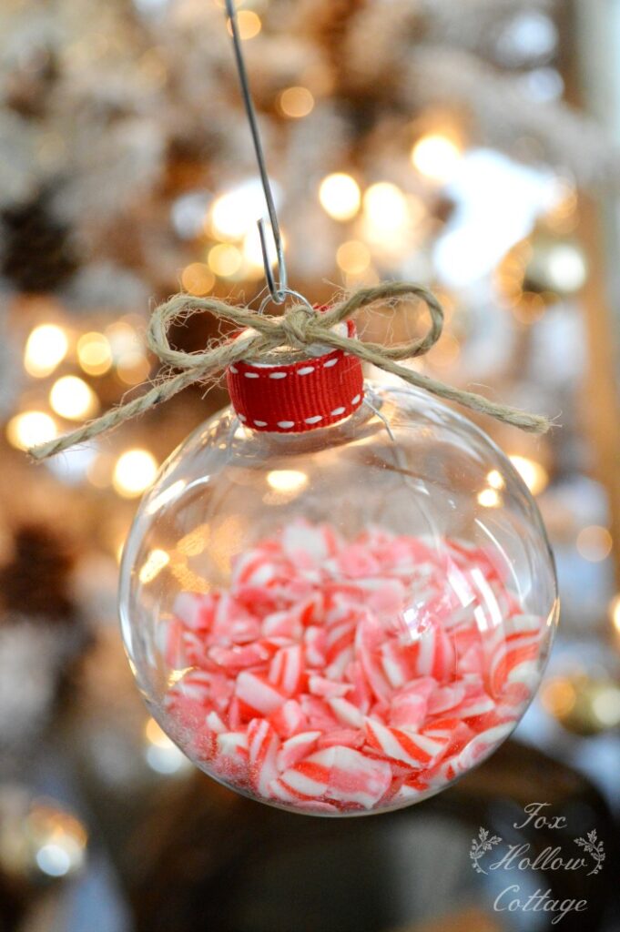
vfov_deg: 38.9
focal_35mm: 51
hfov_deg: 26.4
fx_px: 1320
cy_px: 466
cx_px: 310
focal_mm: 34
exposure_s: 1/50
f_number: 5
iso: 3200
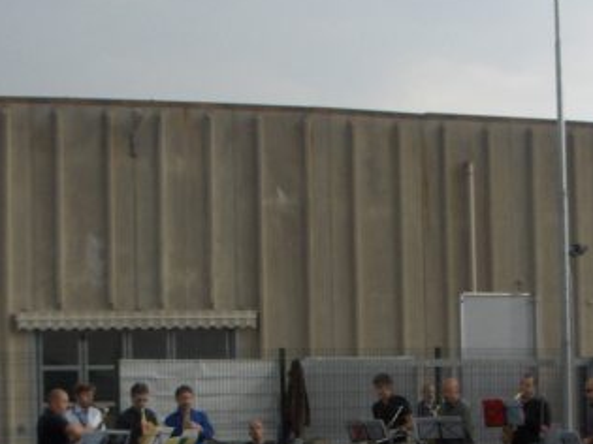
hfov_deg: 22.0
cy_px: 431
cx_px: 352
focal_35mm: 89
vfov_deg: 16.3
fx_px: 1524
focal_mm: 5.8
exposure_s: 1/376
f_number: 4.3
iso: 100
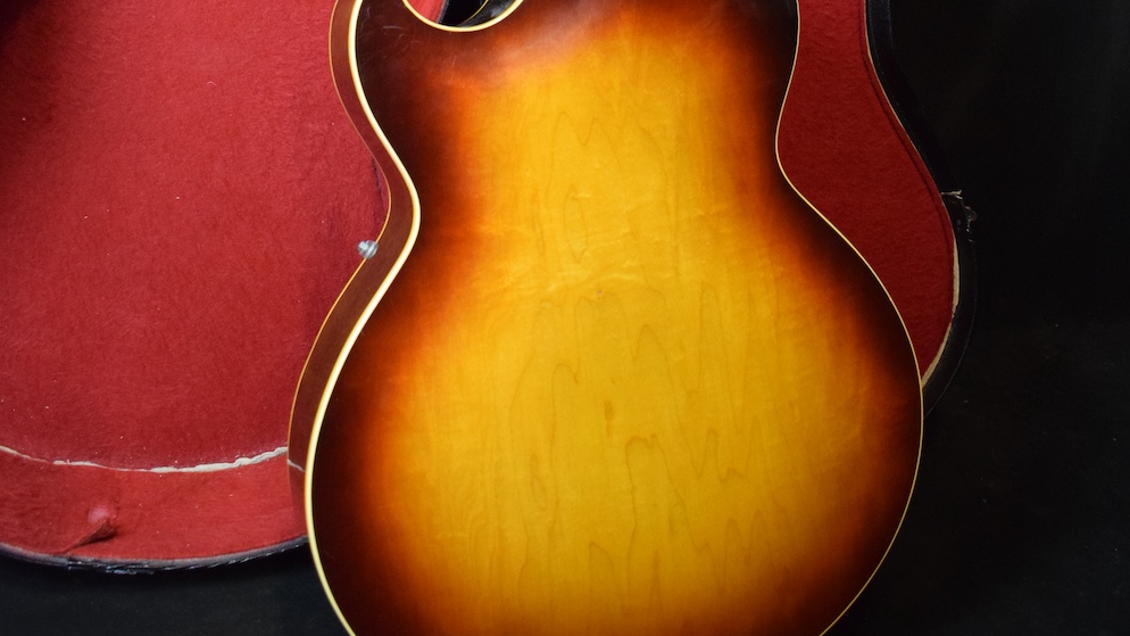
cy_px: -63
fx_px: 1492
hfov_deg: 41.5
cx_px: 563
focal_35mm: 50
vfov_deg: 22.7
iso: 2500
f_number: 3.8
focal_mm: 21
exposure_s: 1/60
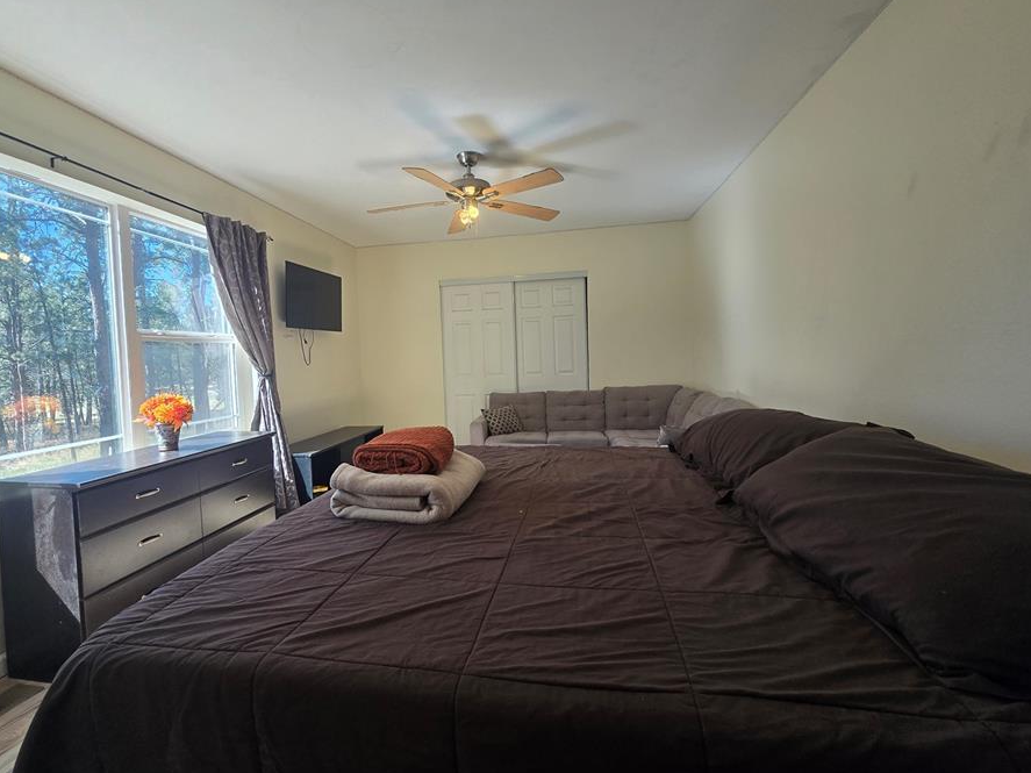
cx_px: 461
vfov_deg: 81.7
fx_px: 447
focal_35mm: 15
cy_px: 377
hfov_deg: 97.8
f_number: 2.2
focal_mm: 2.2
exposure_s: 1/134
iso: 50
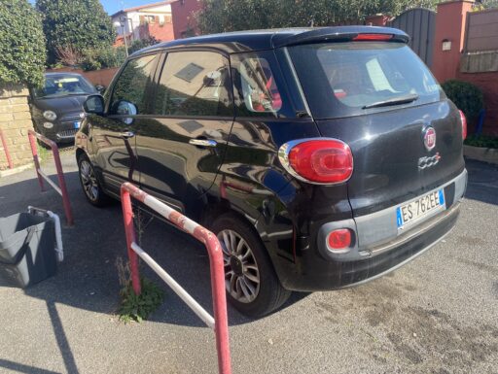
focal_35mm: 26
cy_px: 187
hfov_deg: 67.3
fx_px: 374
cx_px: 249
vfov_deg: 53.1
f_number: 1.8
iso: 32
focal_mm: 4.25
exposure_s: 1/747
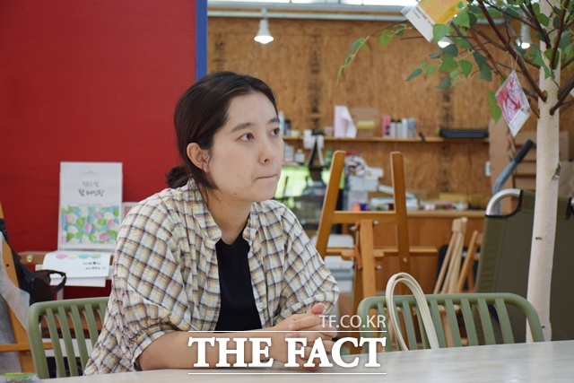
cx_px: 287
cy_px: 192
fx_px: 1196
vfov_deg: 18.2
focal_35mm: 75
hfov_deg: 27.0
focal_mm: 50
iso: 450
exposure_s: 1/60
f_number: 4.8
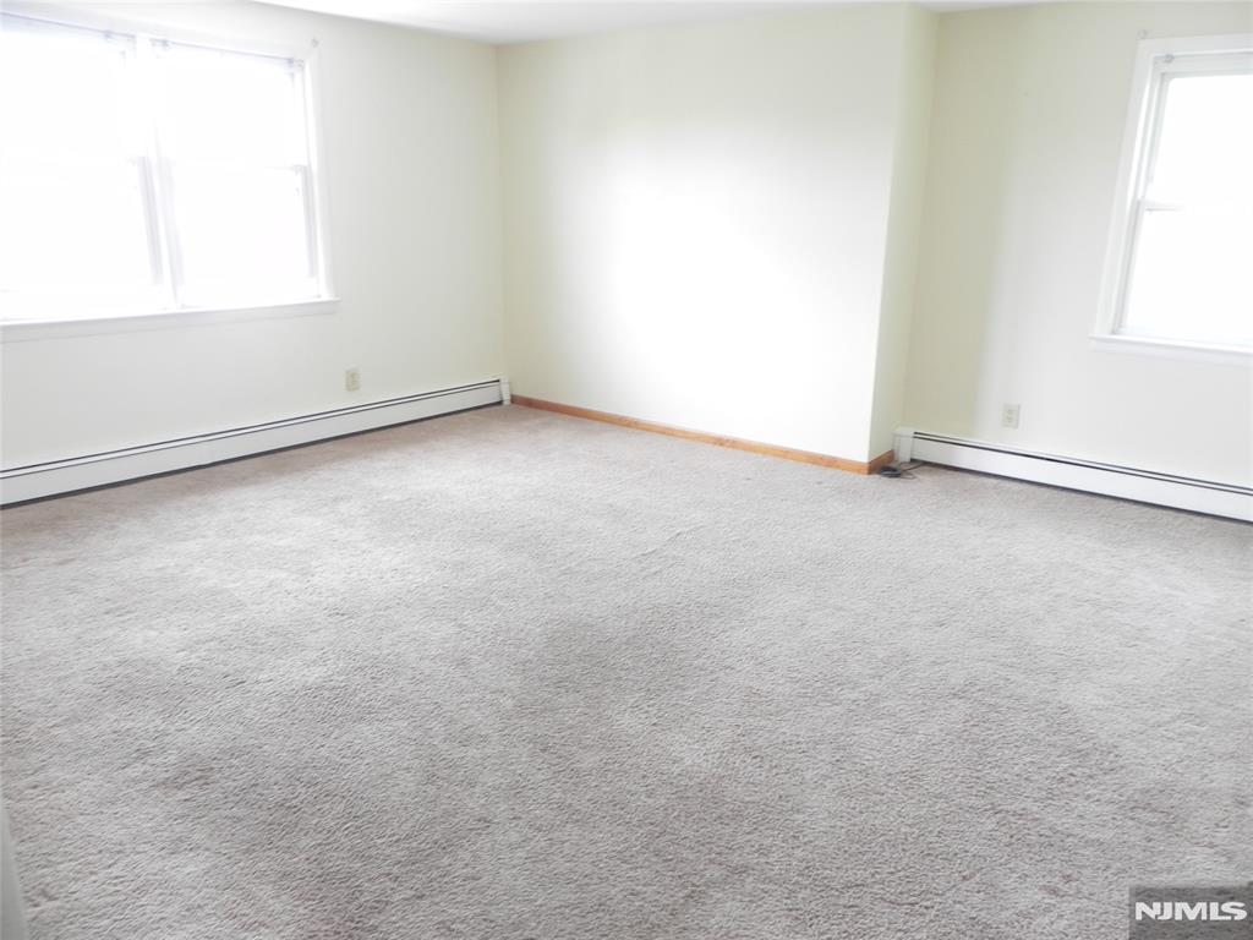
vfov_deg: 53.1
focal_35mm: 26
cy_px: 470
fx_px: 941
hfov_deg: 67.3
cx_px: 626
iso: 167
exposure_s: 1/30
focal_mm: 4.6
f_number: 2.8
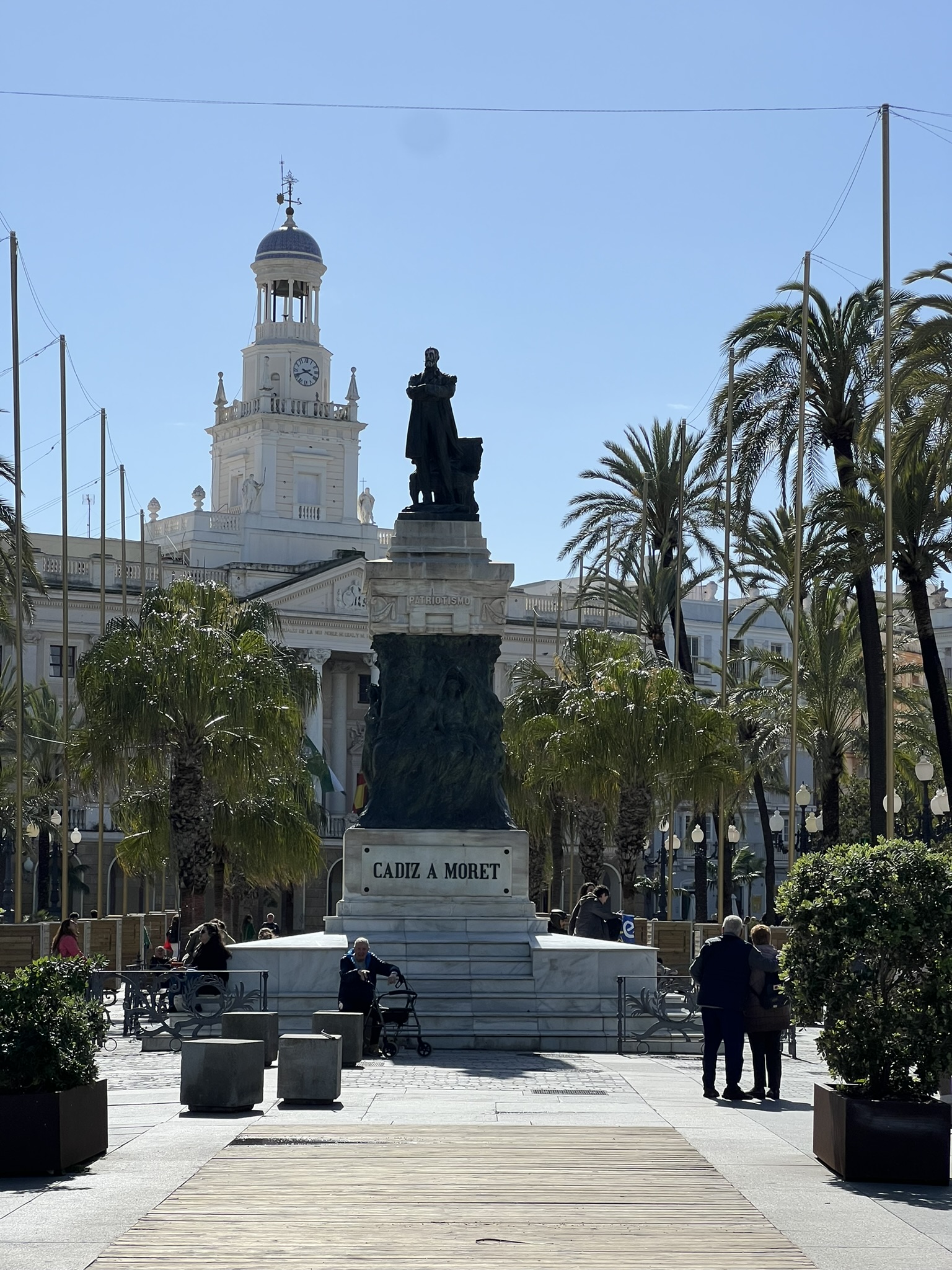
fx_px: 2824
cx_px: 476
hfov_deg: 19.1
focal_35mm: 77
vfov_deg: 25.3
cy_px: 635
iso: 32
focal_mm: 9
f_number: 2.8
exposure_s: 1/1698
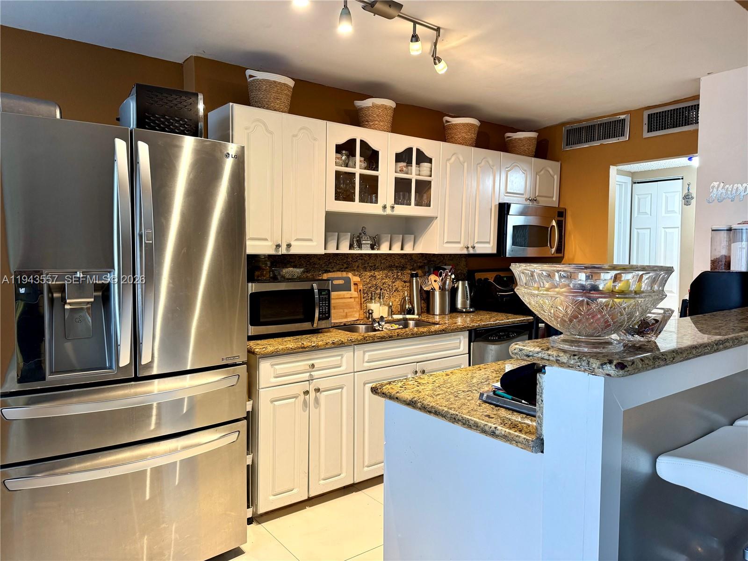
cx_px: 374
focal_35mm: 24
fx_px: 519
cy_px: 280
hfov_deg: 71.6
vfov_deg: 56.8
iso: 200
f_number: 1.78
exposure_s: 1/60
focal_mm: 6.76
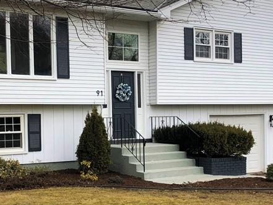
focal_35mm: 65
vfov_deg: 22.5
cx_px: 119
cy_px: 134
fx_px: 513
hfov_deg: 29.8
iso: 20
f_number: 1.8
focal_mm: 3.99
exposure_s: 1/917
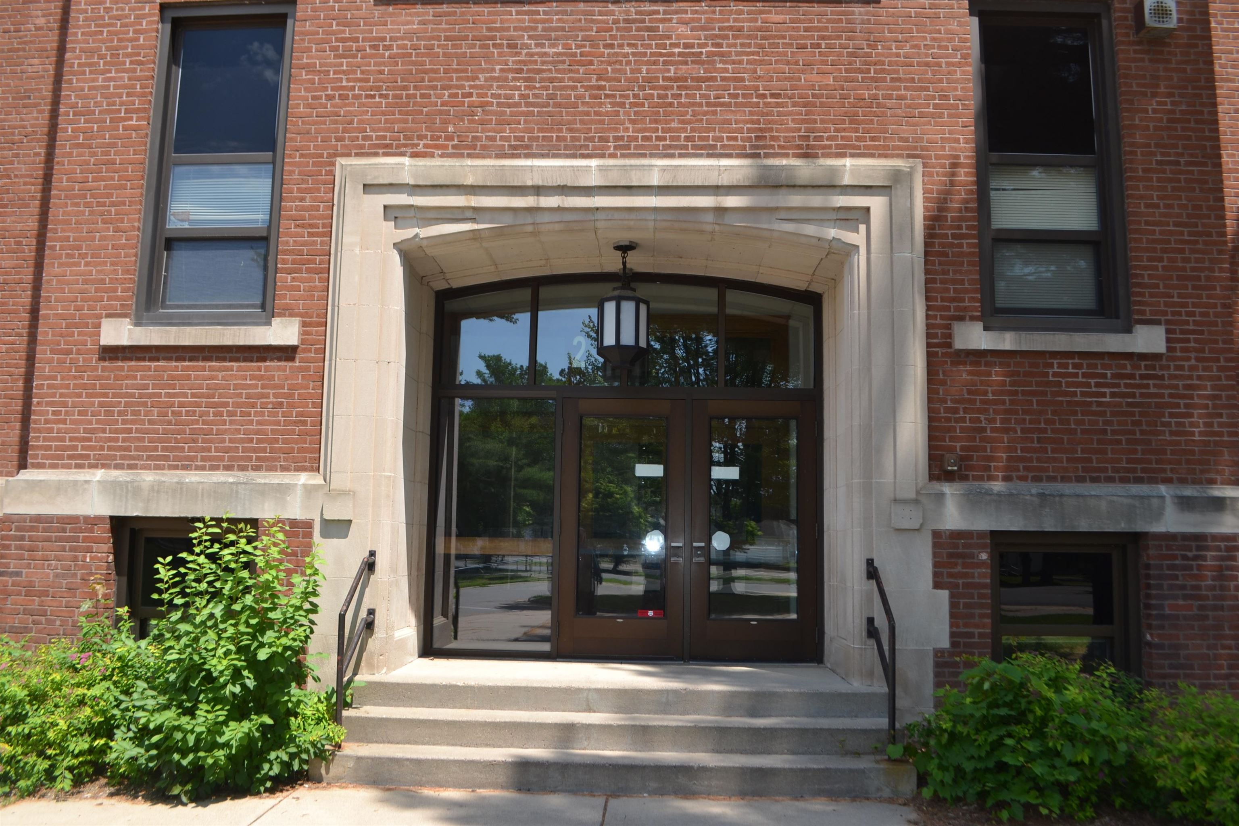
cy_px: 413
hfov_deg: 67.4
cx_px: 620
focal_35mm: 27
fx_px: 929
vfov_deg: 47.9
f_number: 5.6
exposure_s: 1/200
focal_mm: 18
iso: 100
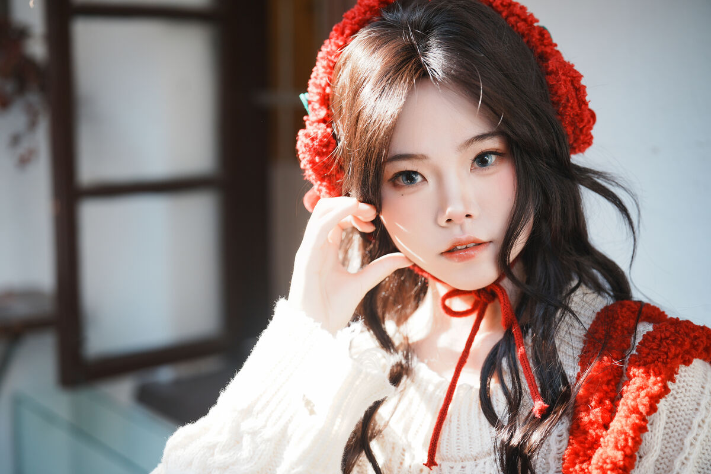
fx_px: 987
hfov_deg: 39.6
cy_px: 237
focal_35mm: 50
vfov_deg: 27.0
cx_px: 356
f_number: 2.2
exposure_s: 1/500
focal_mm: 50
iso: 160
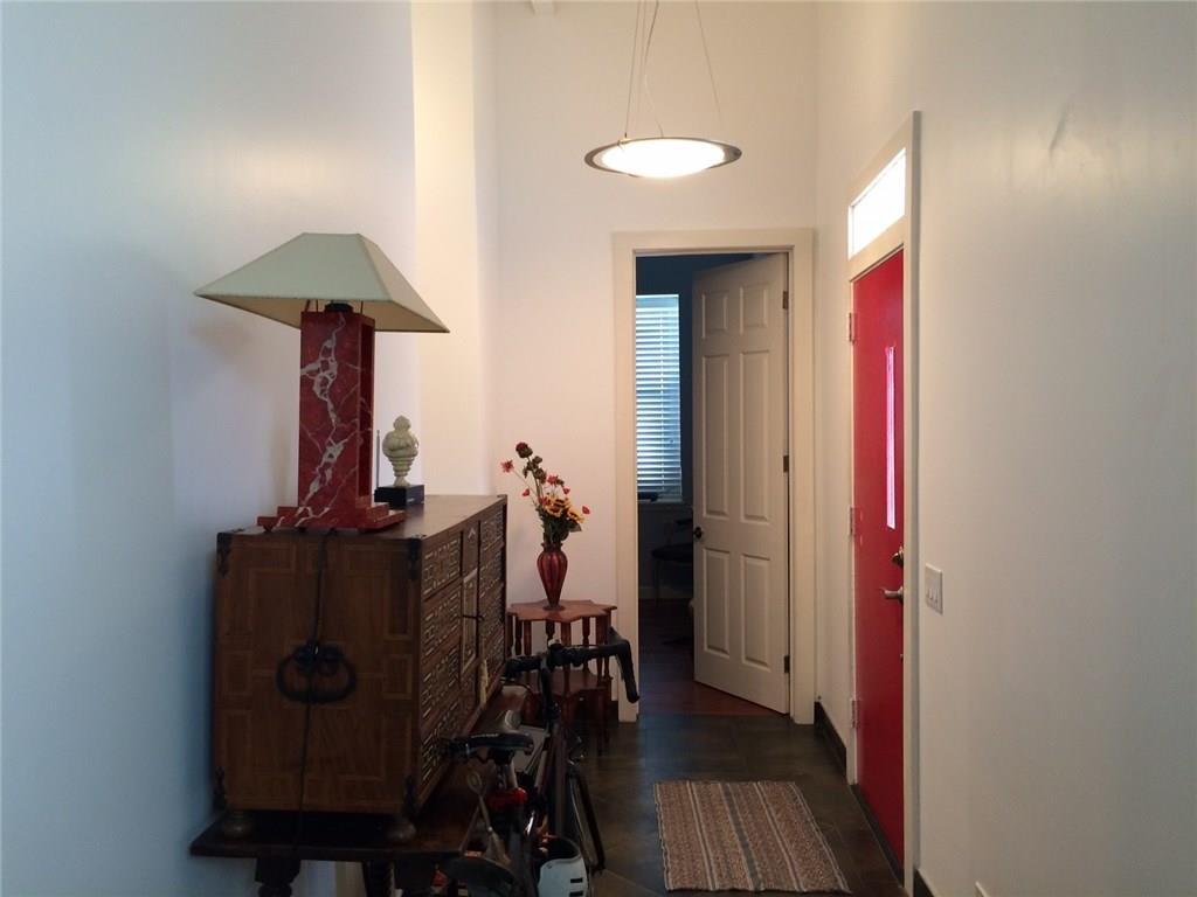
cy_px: 448
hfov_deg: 61.7
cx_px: 598
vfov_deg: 48.2
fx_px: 1003
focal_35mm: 29
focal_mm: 4.15
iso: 100
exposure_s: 1/30
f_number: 2.2
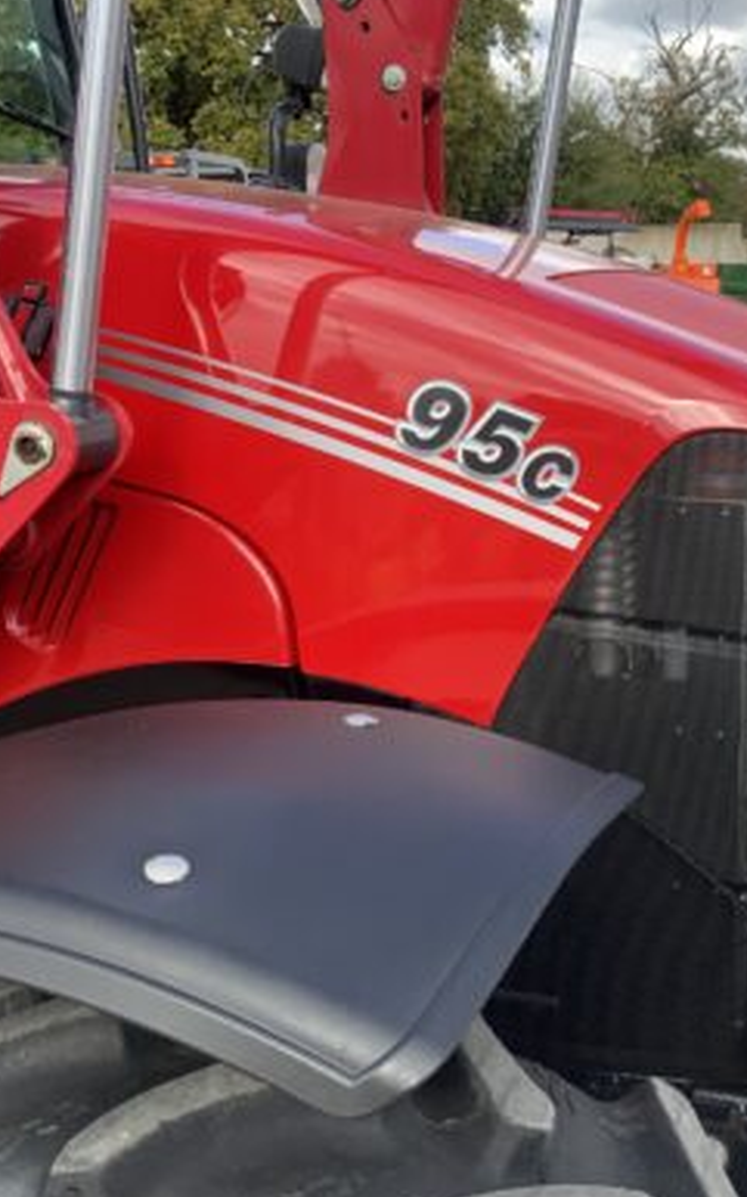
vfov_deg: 39.5
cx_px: 521
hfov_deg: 25.1
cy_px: 521
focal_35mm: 51
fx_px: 1662
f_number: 1.8
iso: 16
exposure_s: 1/599
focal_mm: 3
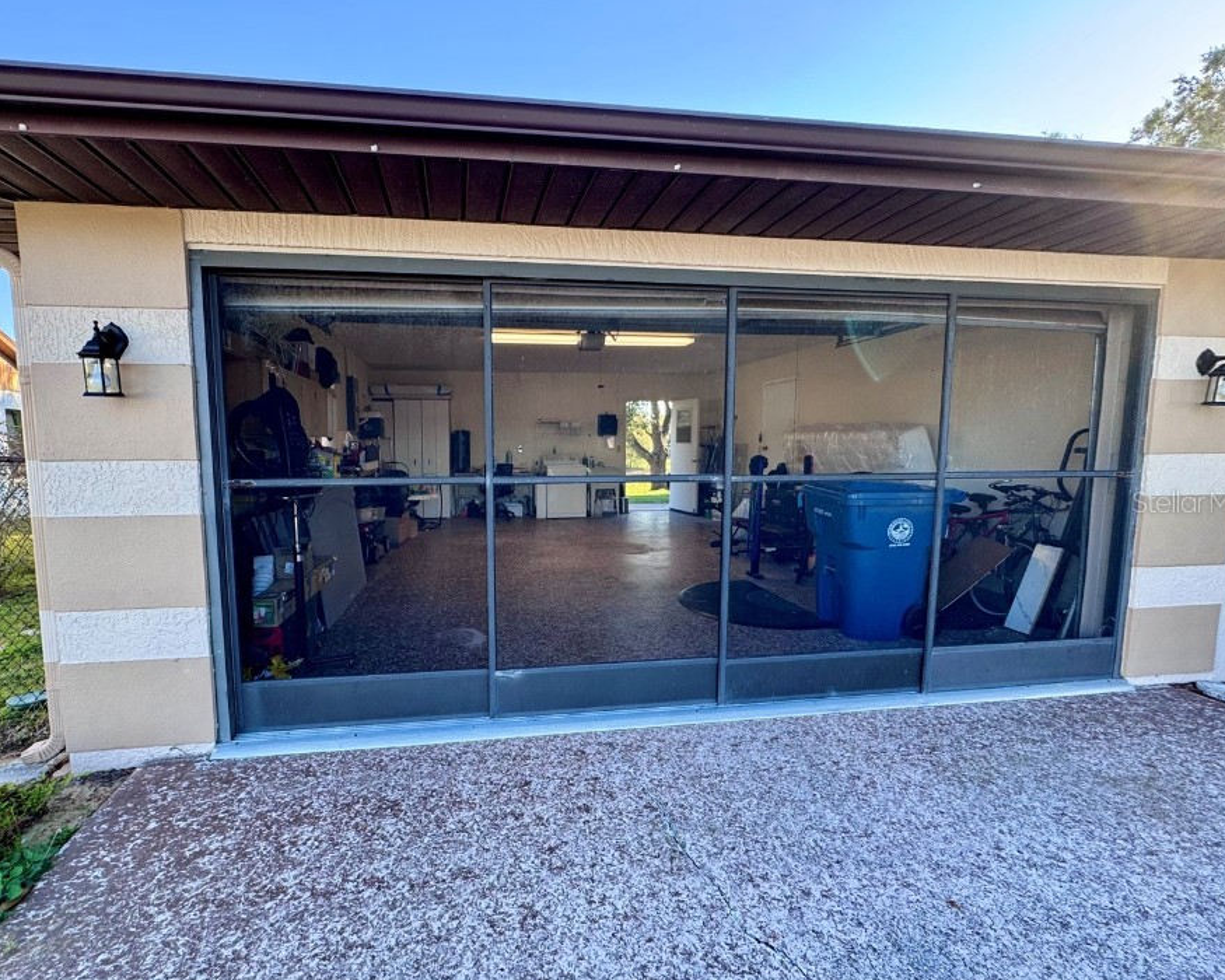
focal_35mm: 16
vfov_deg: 80.4
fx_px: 580
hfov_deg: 92.8
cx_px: 547
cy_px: 501
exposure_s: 1/99
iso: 64
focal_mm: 2.22
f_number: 2.2
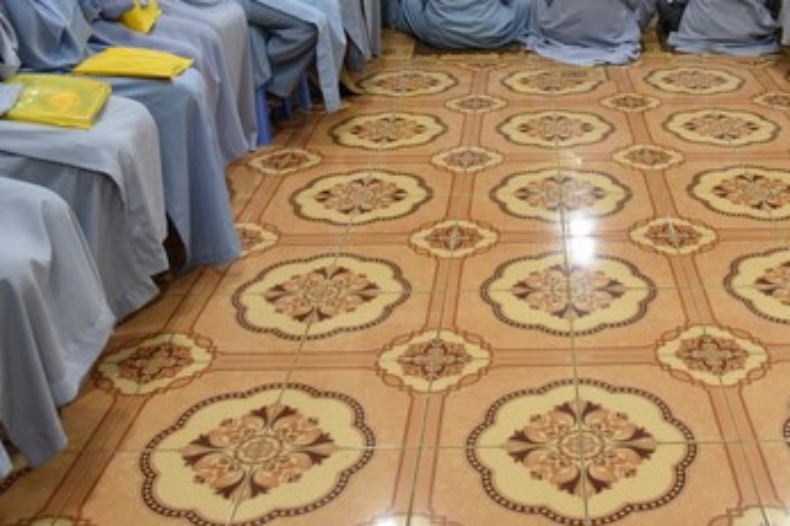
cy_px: 41
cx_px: 560
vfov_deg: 28.5
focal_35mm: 45
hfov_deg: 42.7
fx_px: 987
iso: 1600
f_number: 5
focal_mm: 24
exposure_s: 1/100
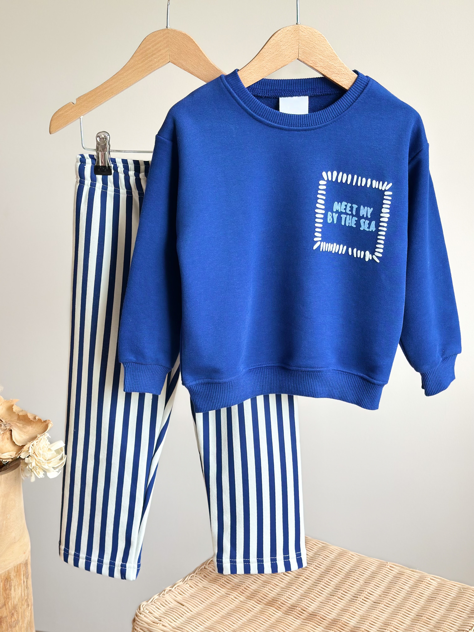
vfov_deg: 39.7
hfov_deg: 30.3
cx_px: 237
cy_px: 316
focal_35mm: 48
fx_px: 876
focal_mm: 6.86
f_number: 1.8
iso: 125
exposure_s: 1/75
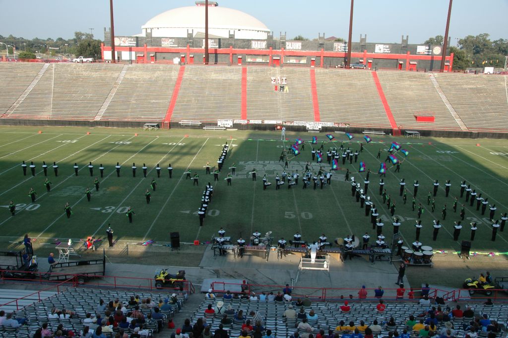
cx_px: 254
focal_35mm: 33
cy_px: 169
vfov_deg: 39.9
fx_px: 465
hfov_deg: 57.3
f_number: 8
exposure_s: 1/250
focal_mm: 22
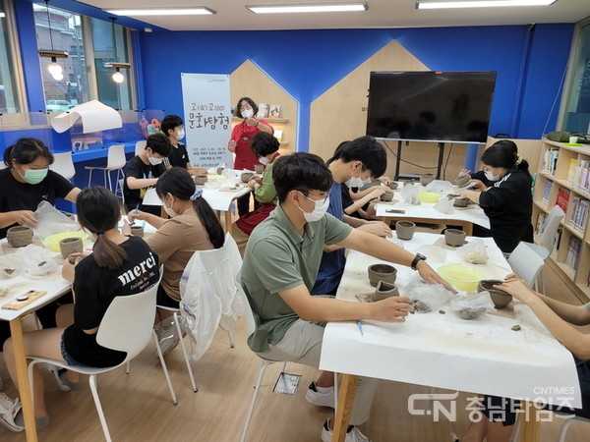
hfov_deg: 67.3
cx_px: 295
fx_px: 443
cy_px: 221
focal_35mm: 26
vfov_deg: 53.1
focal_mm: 5.4
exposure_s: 1/120
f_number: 1.8
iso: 64
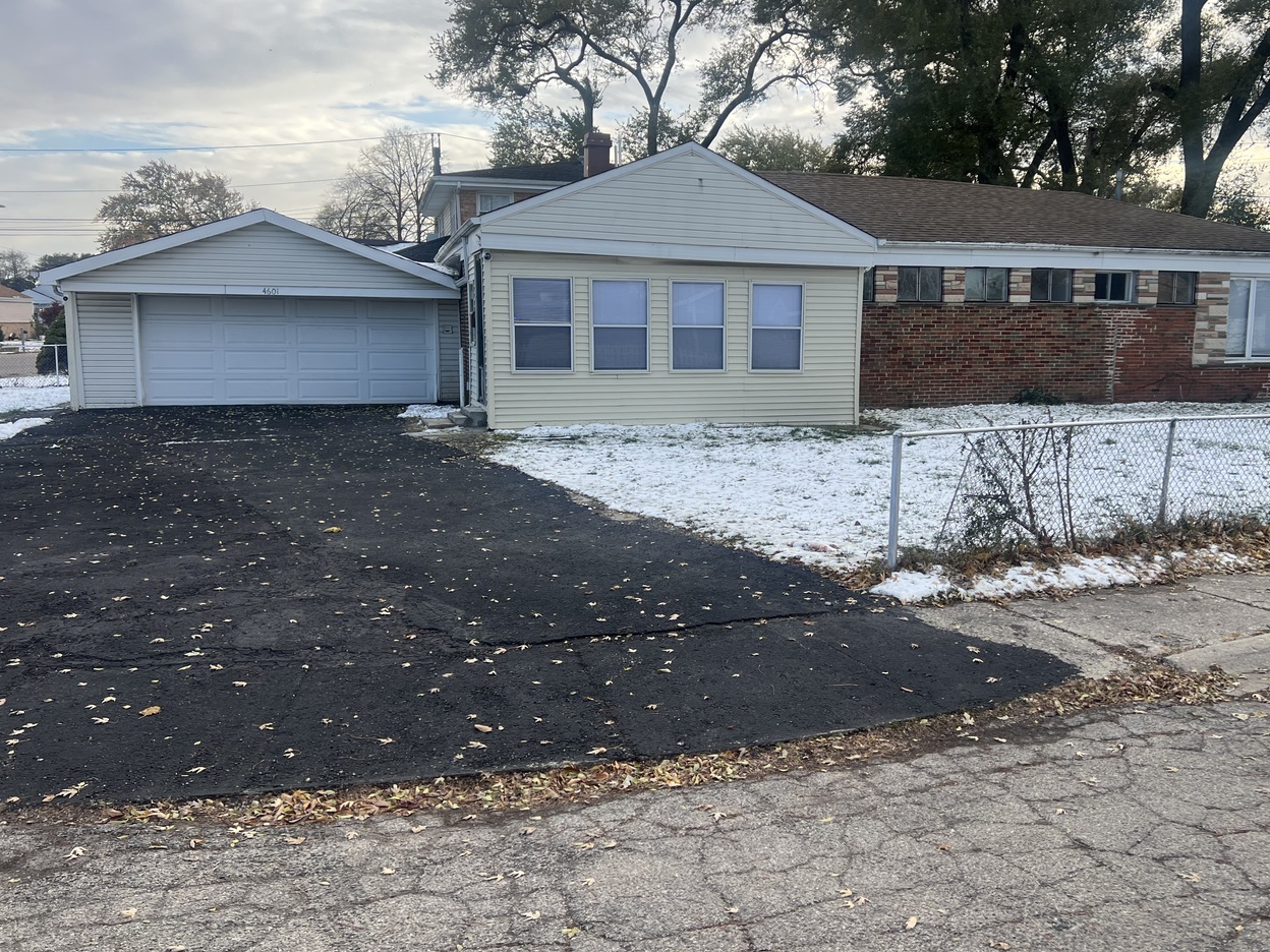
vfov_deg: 46.8
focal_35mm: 30
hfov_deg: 59.8
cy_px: 443
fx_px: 1101
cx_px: 710
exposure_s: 1/965
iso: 50
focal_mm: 5.7
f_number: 1.5
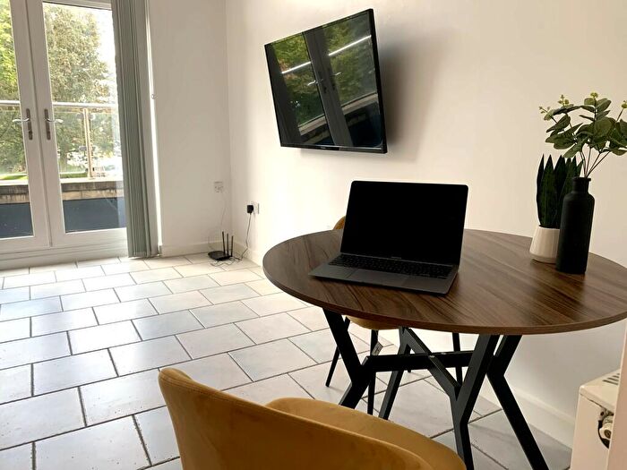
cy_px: 235
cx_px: 314
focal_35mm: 26
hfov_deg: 67.3
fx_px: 471
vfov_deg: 53.1
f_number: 1.8
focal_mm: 4.25
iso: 40
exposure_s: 1/100
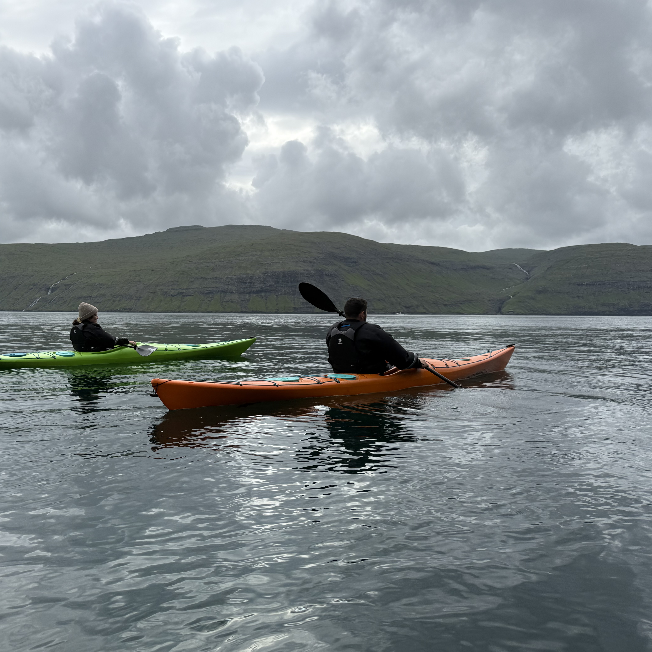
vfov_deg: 55.6
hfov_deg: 54.5
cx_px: 218
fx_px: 618
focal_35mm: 29
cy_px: 327
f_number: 1.78
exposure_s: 1/5714
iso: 80
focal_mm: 6.76
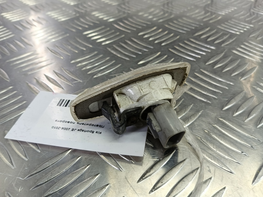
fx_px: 175
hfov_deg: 73.9
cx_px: 132
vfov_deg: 58.9
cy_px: 98
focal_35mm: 23
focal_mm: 4.11
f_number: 1.6
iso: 106
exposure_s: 1/50
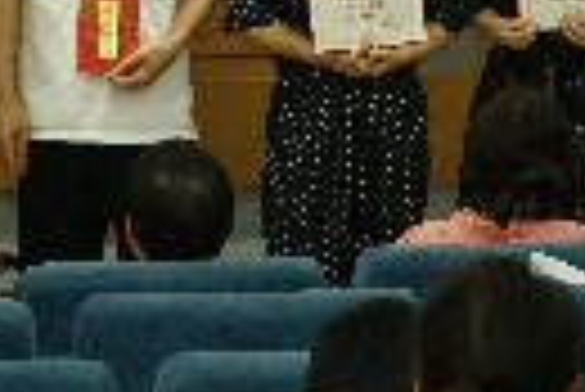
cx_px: 212
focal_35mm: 283
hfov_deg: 7.3
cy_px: -155
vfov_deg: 4.8
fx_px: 4604
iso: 2500
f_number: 7.1
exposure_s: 1/50
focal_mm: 46
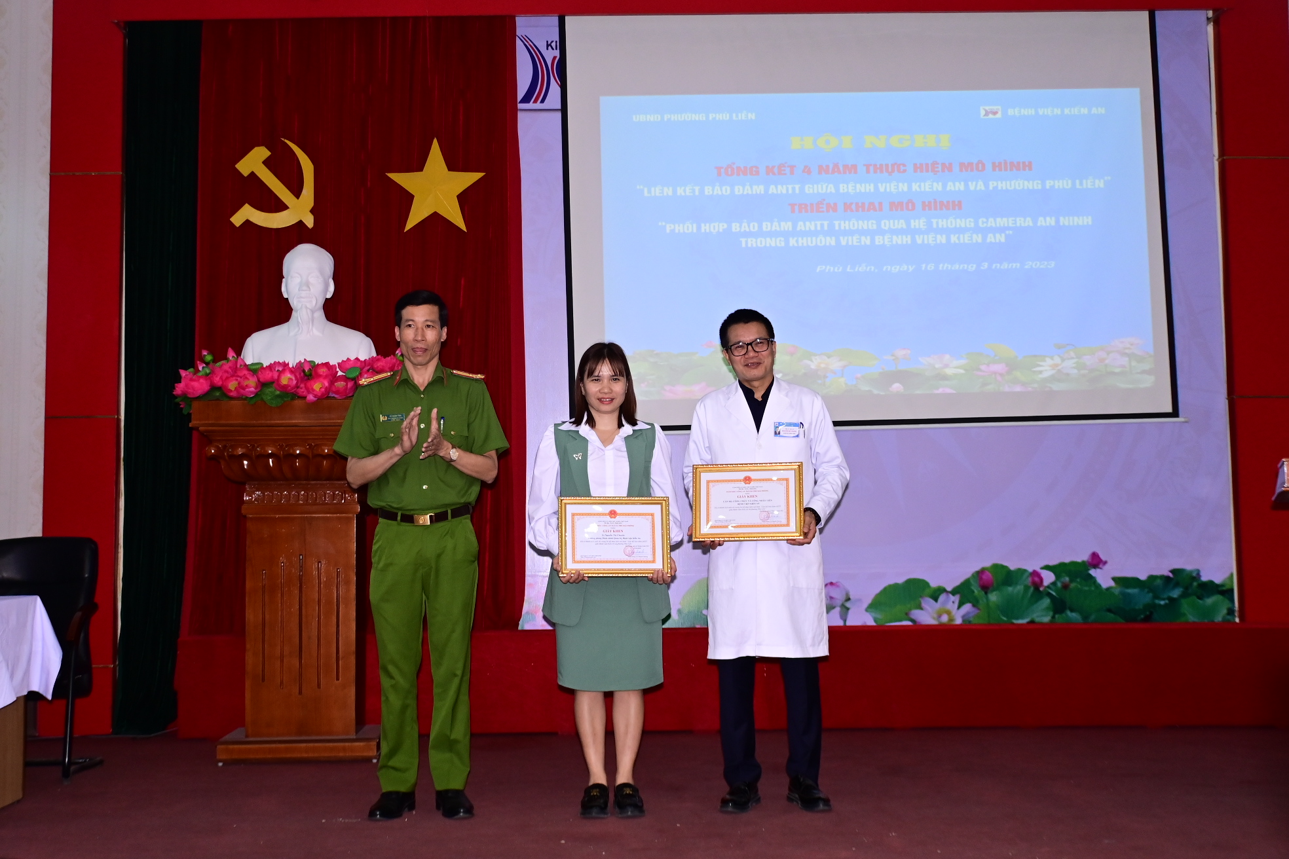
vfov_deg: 29.9
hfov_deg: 43.6
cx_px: 644
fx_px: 1611
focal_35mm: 45
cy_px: 430
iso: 1250
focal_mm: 30
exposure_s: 1/200
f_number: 4
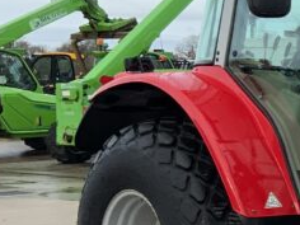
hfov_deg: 13.3
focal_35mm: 126
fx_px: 1092
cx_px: 618
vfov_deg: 11.8
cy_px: 106
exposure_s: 1/674
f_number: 1.8
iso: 16
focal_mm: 3
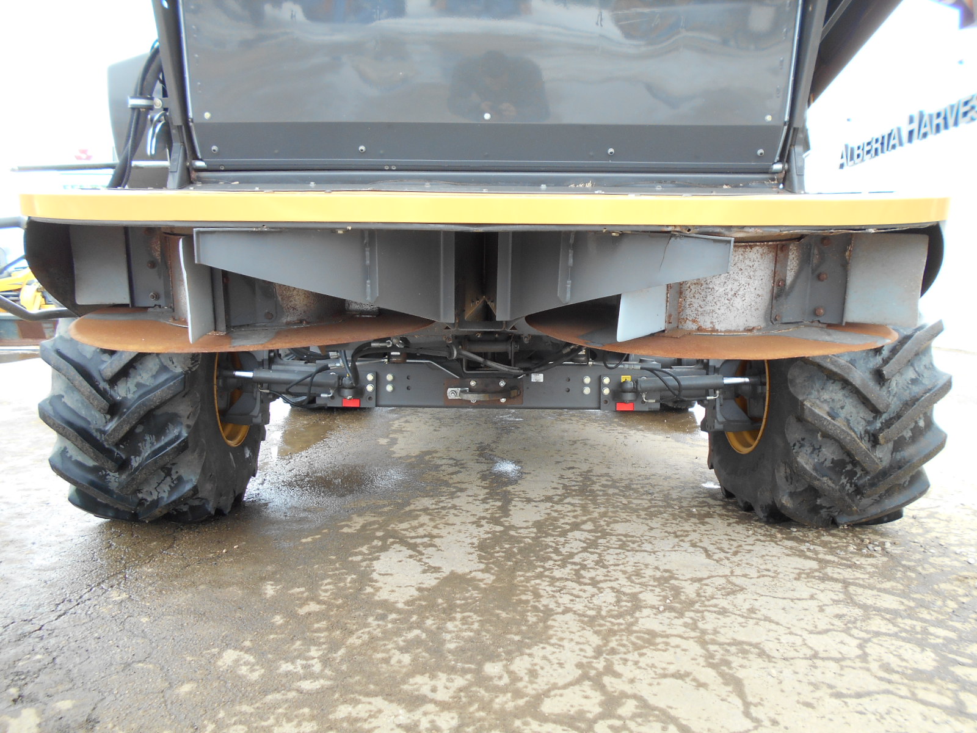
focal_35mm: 26
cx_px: 488
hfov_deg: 67.3
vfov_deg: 53.1
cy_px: 366
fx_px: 734
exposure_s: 1/125
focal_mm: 4.6
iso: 80
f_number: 3.2
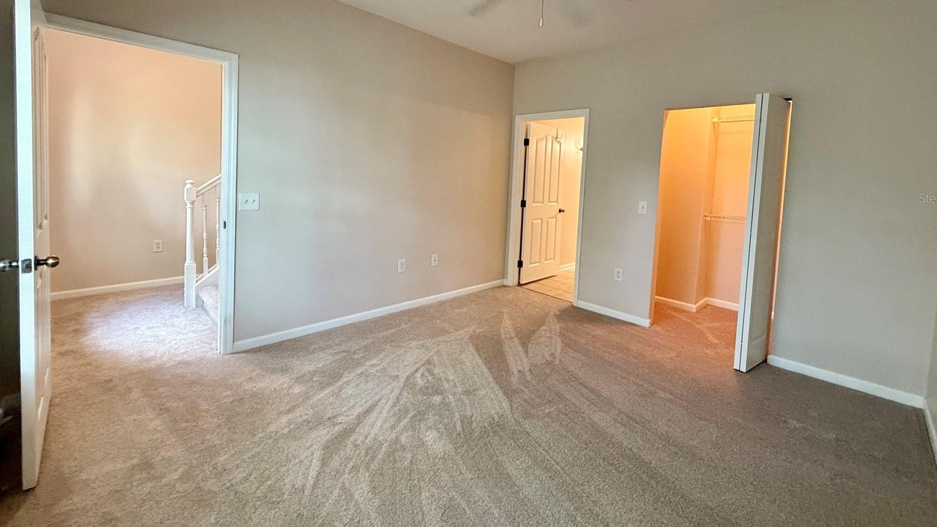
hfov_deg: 99.3
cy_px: 198
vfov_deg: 66.1
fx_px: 398
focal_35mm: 16
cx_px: 485
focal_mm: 2.22
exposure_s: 1/60
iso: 400
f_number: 2.2
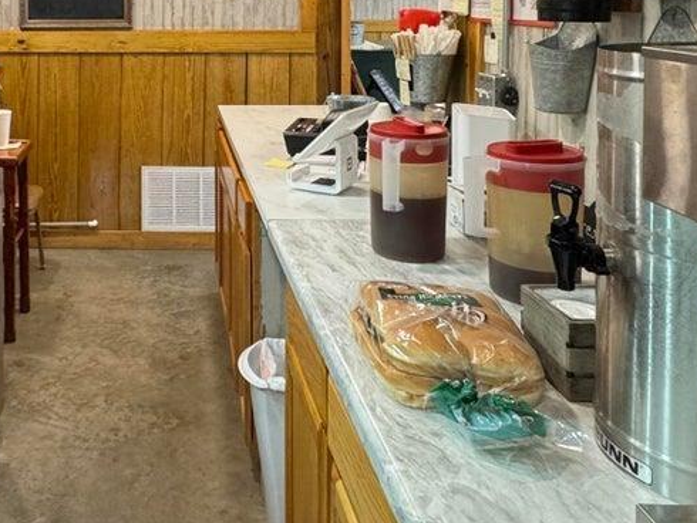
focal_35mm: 39
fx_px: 786
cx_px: 113
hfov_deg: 44.8
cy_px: 26
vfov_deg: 34.2
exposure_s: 1/60
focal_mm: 2.22
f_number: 2.2
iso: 250
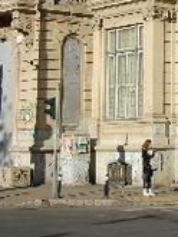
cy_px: -47
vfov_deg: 15.9
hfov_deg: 11.7
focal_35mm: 119
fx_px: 815
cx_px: 306
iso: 200
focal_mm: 22
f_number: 8
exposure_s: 1/640
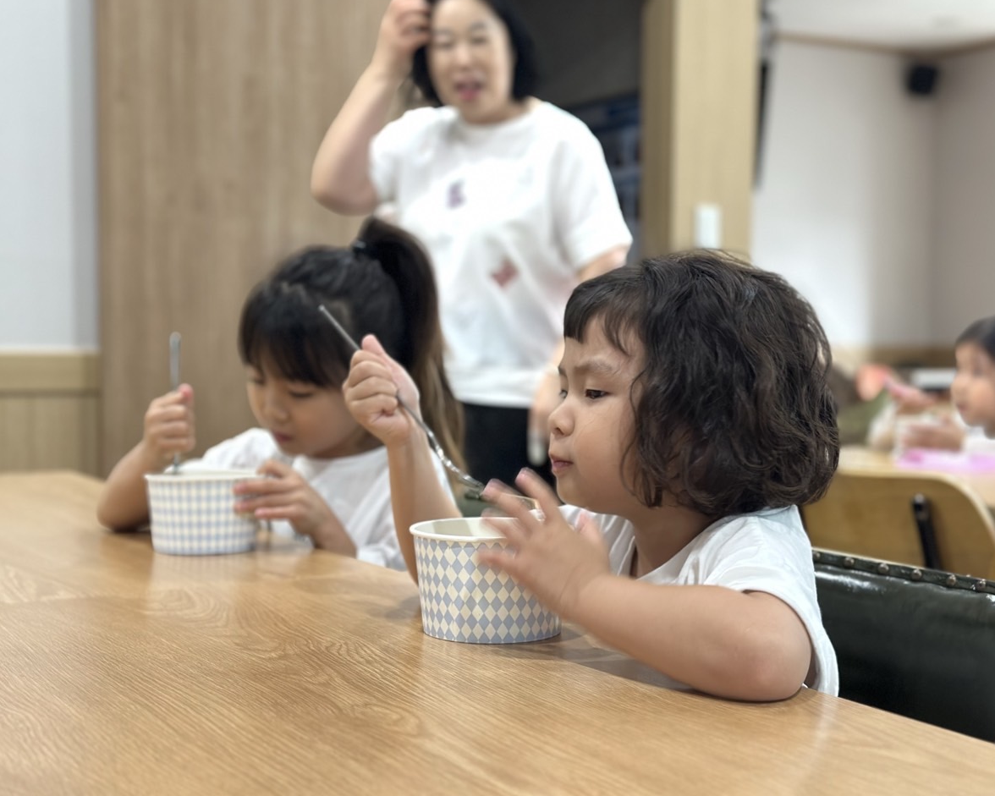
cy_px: 397
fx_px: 1502
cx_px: 499
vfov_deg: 29.7
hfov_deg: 36.7
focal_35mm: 51
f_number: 1.78
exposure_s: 1/40
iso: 250
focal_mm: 6.86
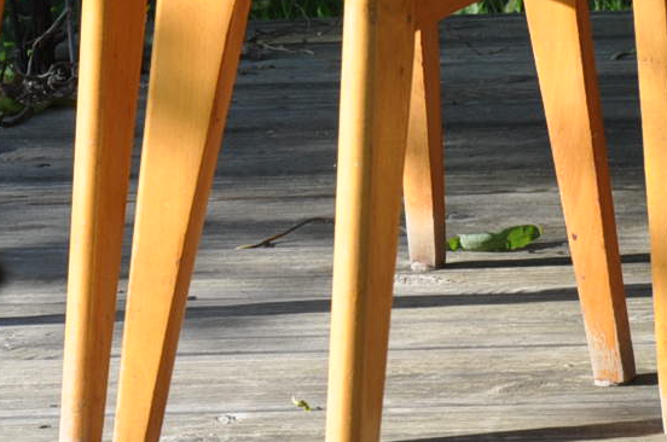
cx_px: 856
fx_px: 7546
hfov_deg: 5.0
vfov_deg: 3.3
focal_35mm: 408
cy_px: -171
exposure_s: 1/250
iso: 250
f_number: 8
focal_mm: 70
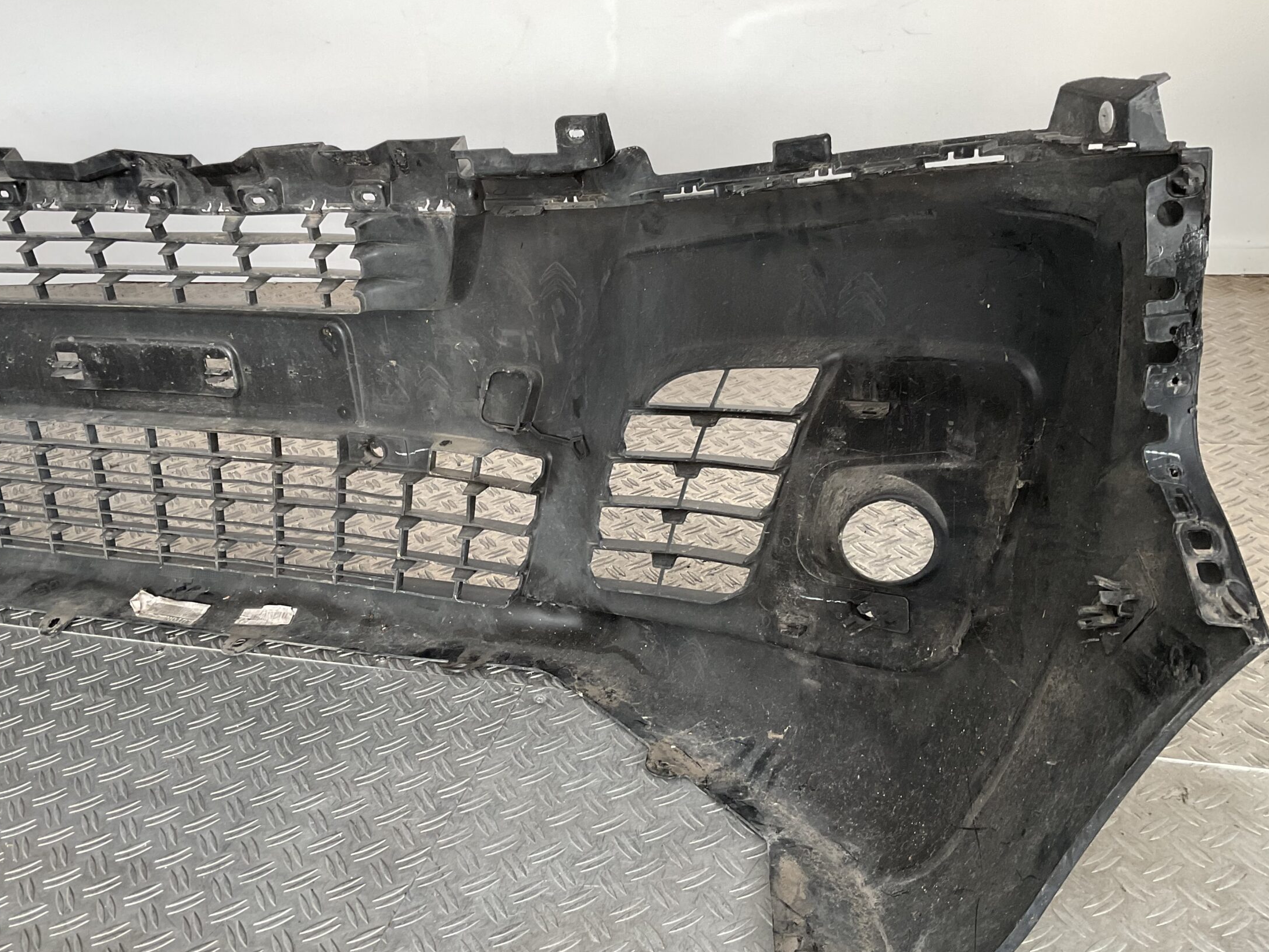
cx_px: 550
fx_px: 1246
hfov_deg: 53.8
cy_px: 540
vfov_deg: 41.7
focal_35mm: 34
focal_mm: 3
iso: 50
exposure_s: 1/100
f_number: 1.8
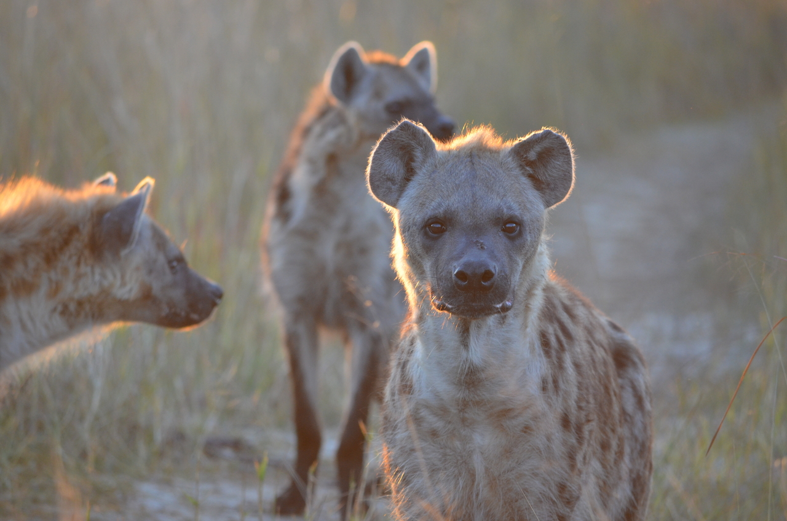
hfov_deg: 5.7
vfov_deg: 3.8
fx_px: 7854
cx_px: 394
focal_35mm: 360
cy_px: 260
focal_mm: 240
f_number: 5.3
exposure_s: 1/200
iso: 800
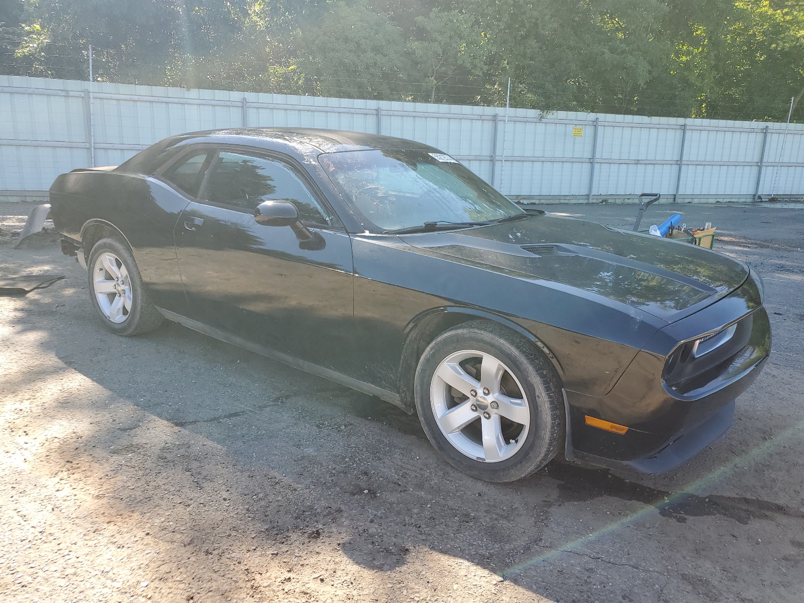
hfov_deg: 67.3
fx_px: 604
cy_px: 302
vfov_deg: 53.1
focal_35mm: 26
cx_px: 402
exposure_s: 1/556
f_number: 1.5
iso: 50
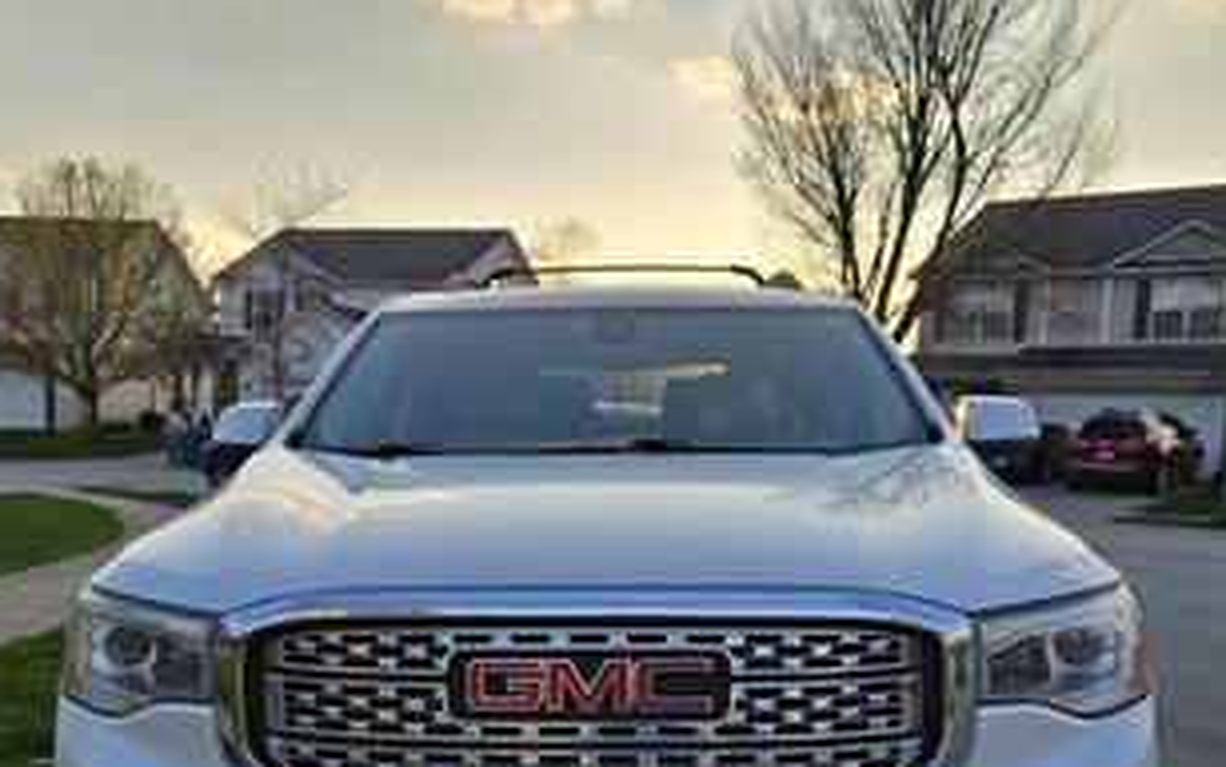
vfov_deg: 31.2
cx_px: 587
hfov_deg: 49.3
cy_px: 619
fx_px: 1337
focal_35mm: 40
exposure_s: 1/1182
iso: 40
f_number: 1.8
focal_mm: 5.4
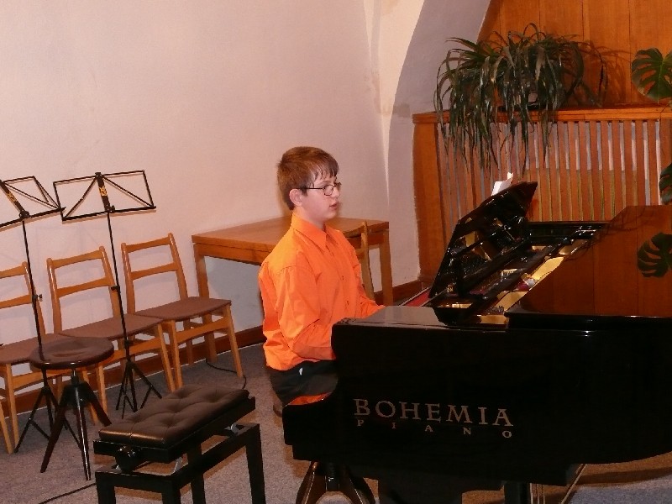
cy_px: 252
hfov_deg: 37.5
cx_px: 336
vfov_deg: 28.6
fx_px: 990
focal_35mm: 51
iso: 400
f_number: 3.2
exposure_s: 1/30
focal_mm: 9.4
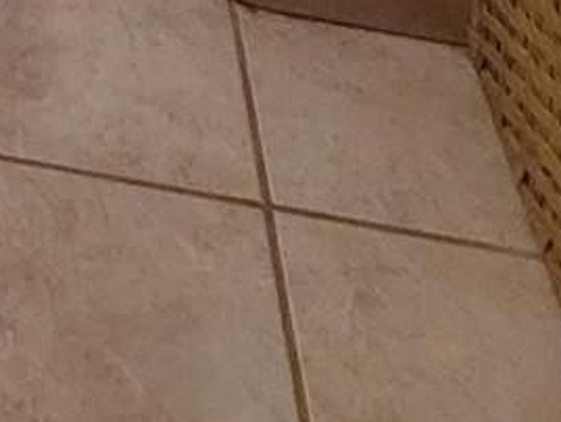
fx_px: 1605
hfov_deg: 16.1
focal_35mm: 99
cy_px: -957
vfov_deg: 9.9
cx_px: -509
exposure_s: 1/60
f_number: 2.2
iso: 400
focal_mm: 2.2
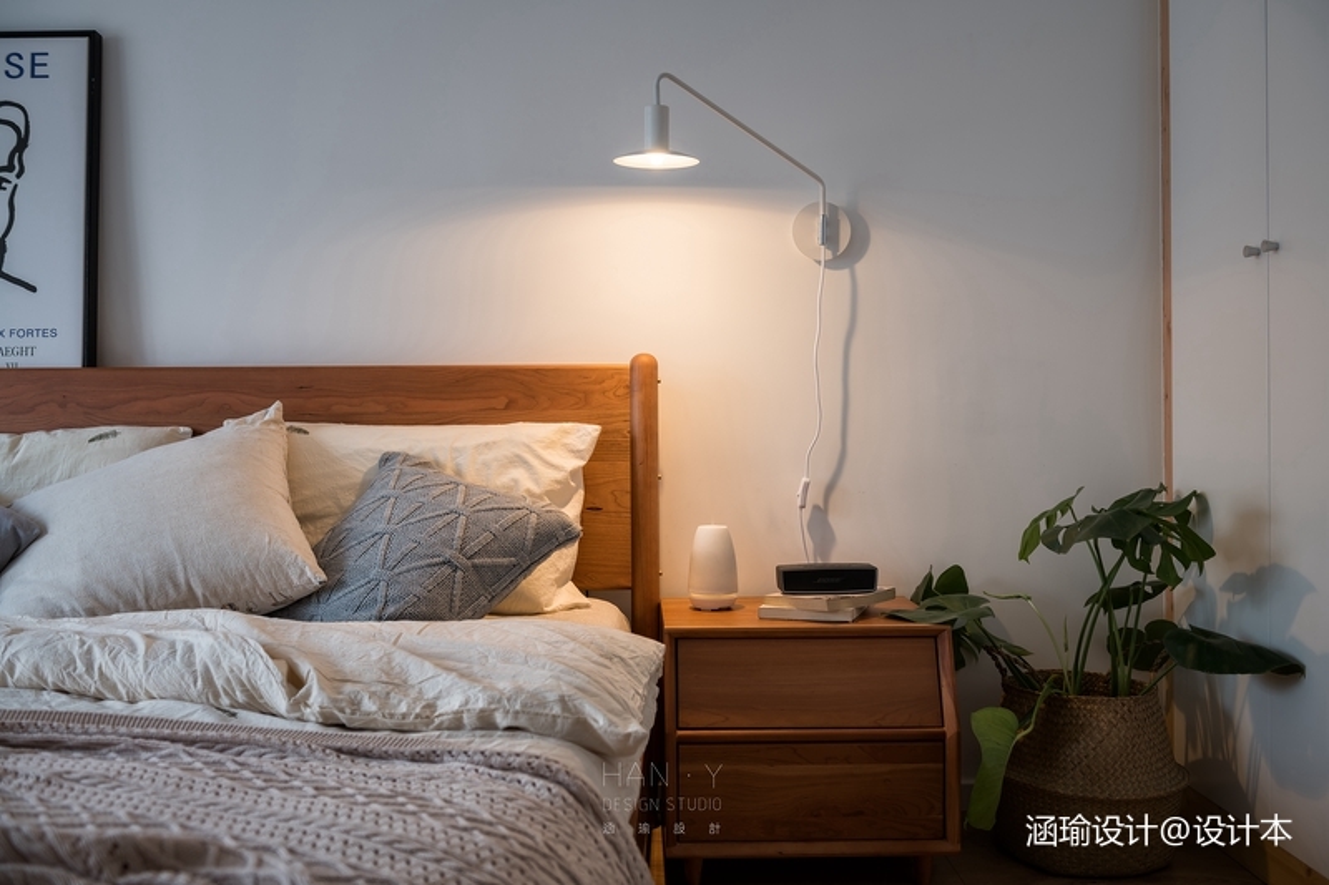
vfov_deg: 41.1
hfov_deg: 58.7
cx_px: 664
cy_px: 442
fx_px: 1181
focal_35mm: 32
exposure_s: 1/13
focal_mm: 32
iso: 64
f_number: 5.6
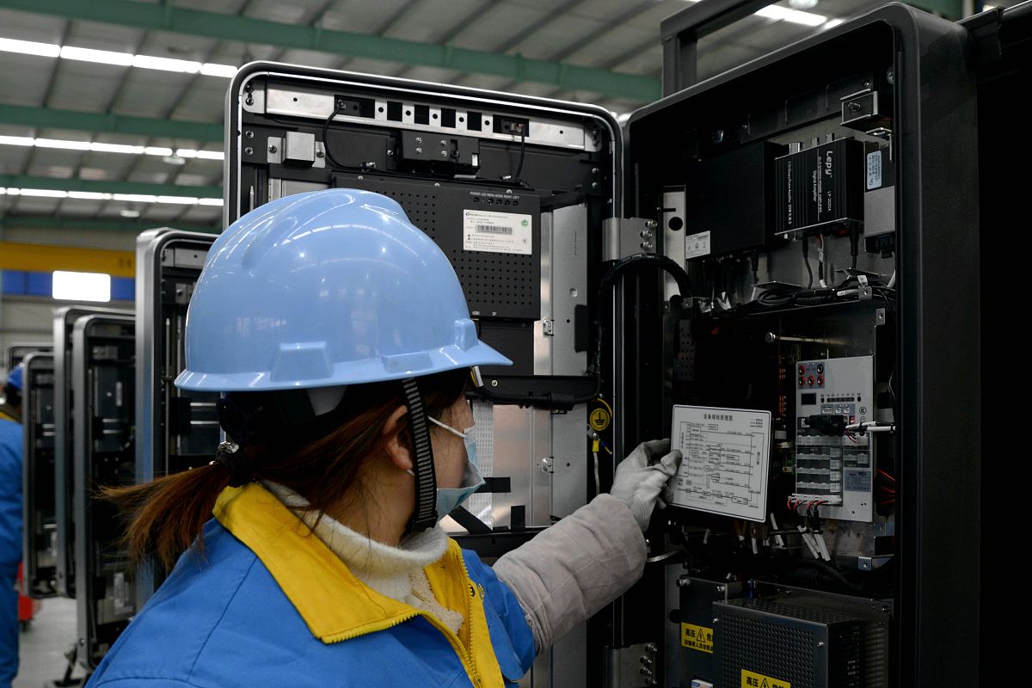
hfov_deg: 69.4
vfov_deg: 49.6
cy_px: 344
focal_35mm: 26
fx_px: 745
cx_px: 516
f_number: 5.6
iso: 640
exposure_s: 1/125
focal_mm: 26
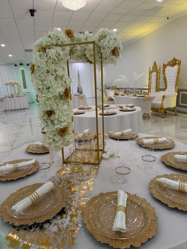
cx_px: 94
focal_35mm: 24
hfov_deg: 56.8
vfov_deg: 71.6
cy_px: 124
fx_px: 173
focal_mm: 6.76
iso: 125
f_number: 1.78
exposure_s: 1/120
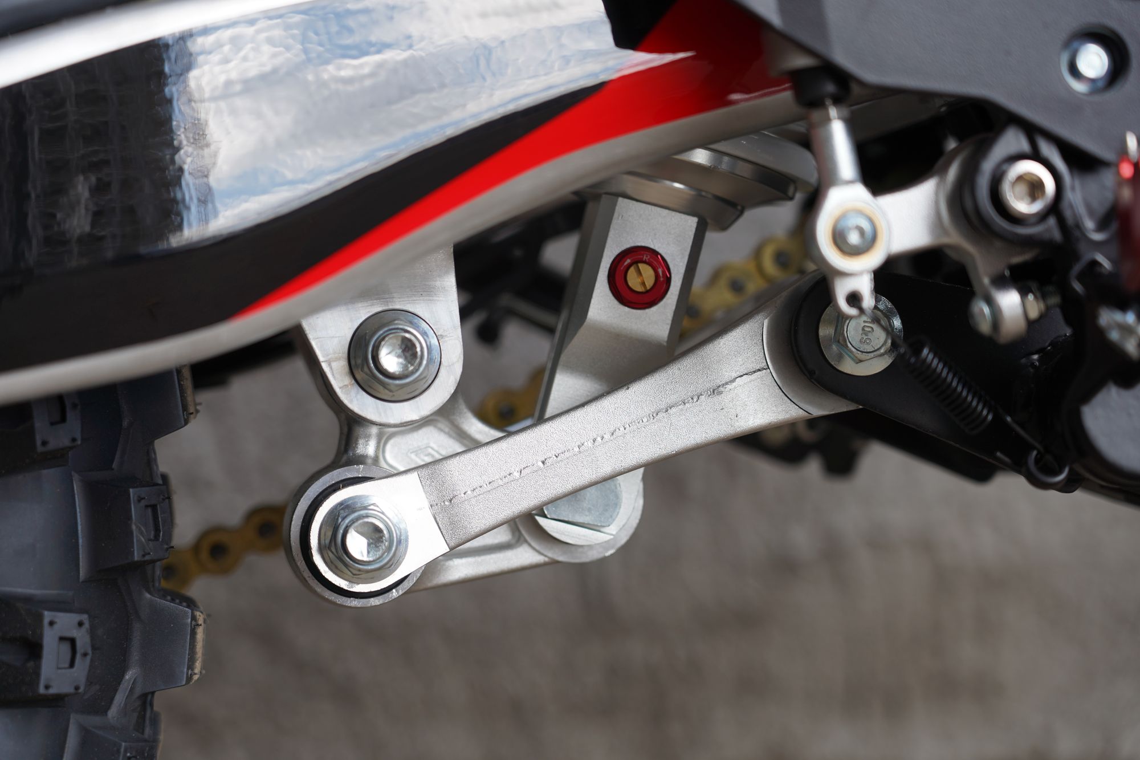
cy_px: 380
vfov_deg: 13.6
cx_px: 570
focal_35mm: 101
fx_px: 3198
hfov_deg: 20.2
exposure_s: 1/125
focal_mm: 101
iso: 125
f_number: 4
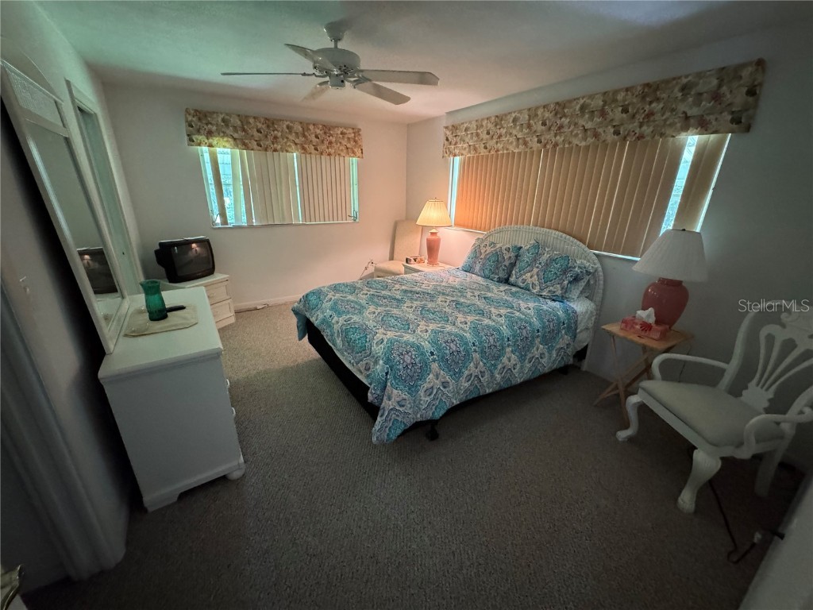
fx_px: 329
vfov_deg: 85.7
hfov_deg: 102.1
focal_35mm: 14
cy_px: 305
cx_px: 406
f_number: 2.2
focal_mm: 2.22
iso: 1000
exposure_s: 1/60
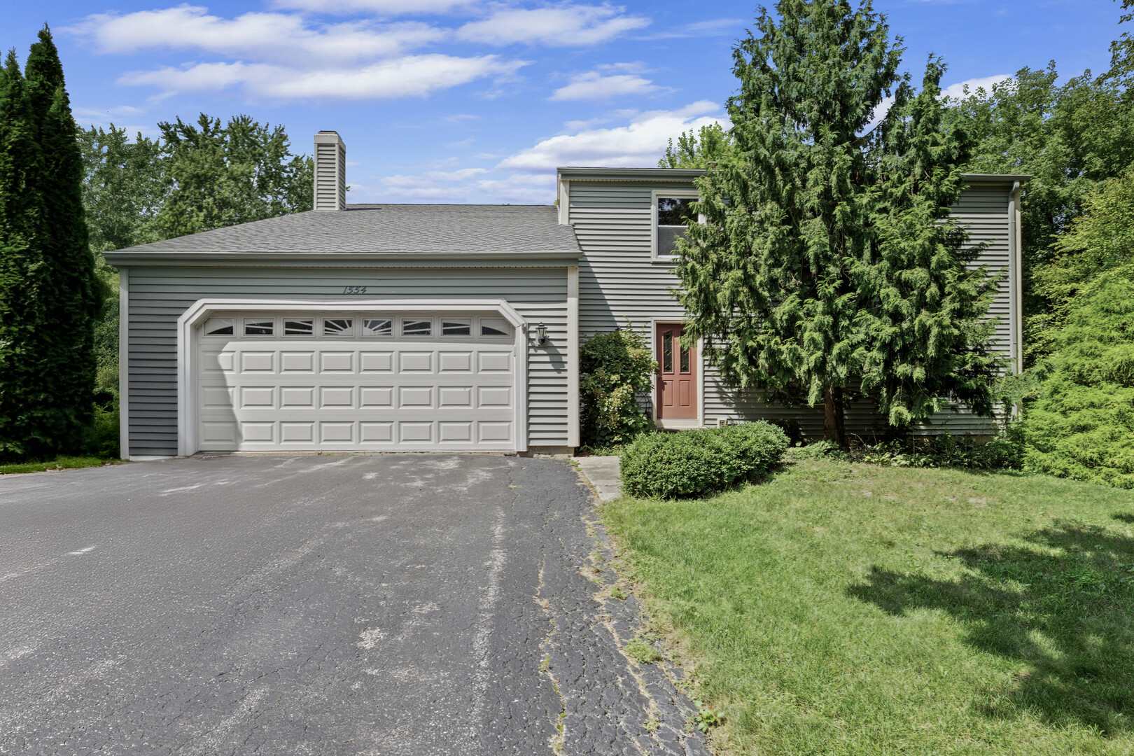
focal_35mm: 19
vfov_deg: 64.6
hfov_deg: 86.9
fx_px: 598
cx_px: 567
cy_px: 378
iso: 200
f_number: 8
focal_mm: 19
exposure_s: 1/250
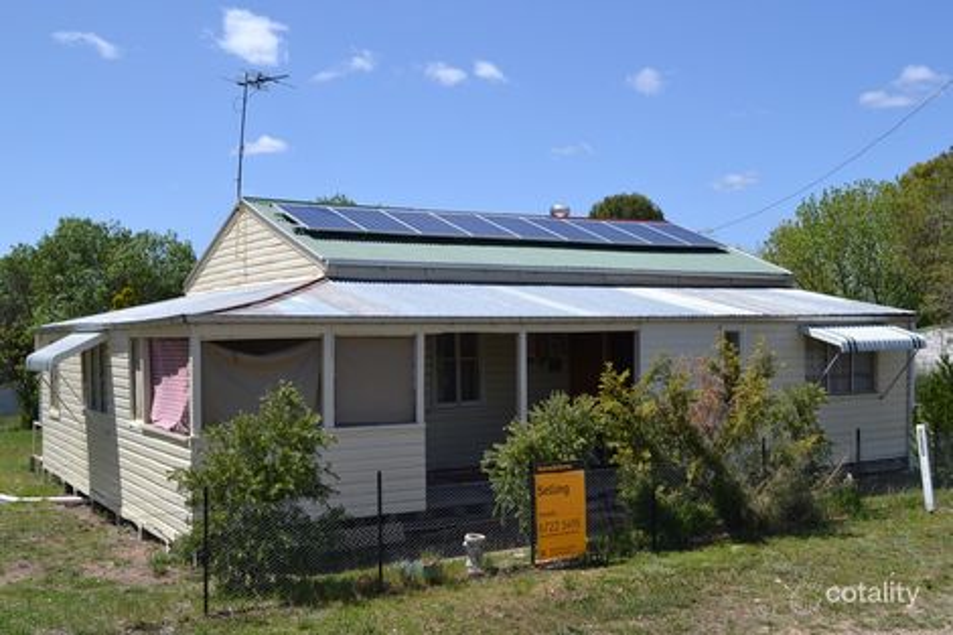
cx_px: 476
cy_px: 318
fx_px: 1032
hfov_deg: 49.6
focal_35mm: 39
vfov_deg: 34.2
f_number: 7.1
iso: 100
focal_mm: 26
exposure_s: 1/200
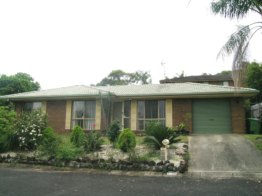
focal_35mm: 28
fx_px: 212
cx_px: 131
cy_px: 98
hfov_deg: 63.4
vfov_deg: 49.7
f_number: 7.1
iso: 50
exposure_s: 1/229
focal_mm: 5.8
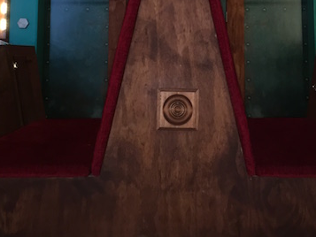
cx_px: 187
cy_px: -20
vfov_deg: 21.5
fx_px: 594
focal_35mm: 65
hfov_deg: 29.7
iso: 125
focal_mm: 4.15
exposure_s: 1/16
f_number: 2.2
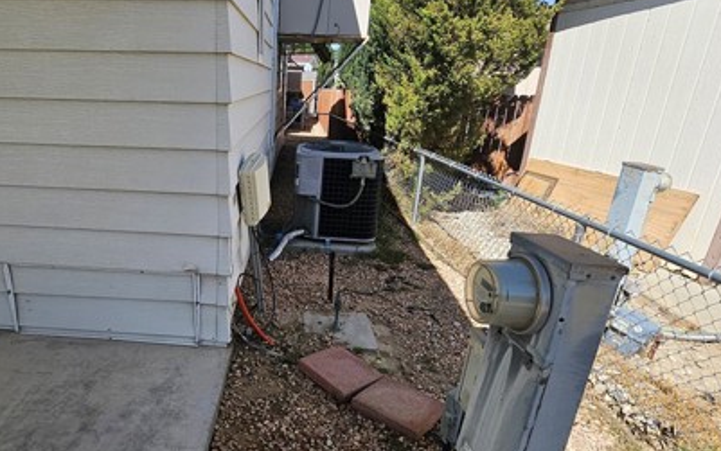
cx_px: 254
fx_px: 432
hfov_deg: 77.6
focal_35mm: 22
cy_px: 230
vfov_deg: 55.1
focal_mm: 1.74
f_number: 2.2
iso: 32
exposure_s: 1/1024
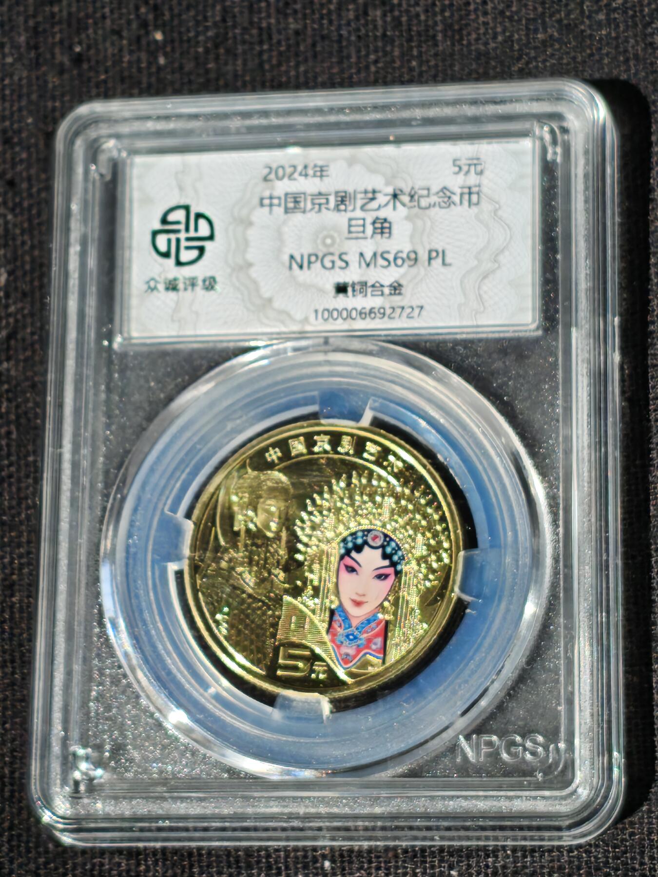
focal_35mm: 111
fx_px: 2813
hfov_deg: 13.3
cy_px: 438
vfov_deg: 17.7
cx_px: 329
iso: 50
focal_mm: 4.94
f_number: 1.5
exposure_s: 1/3252
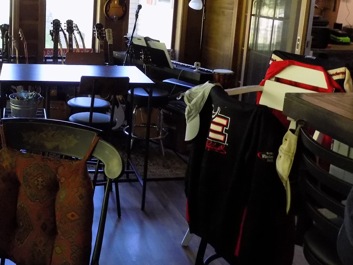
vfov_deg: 30.4
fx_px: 479
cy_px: 69
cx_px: 38
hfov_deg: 37.9
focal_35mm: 47
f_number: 3.1
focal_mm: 4
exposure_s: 1/30
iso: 400
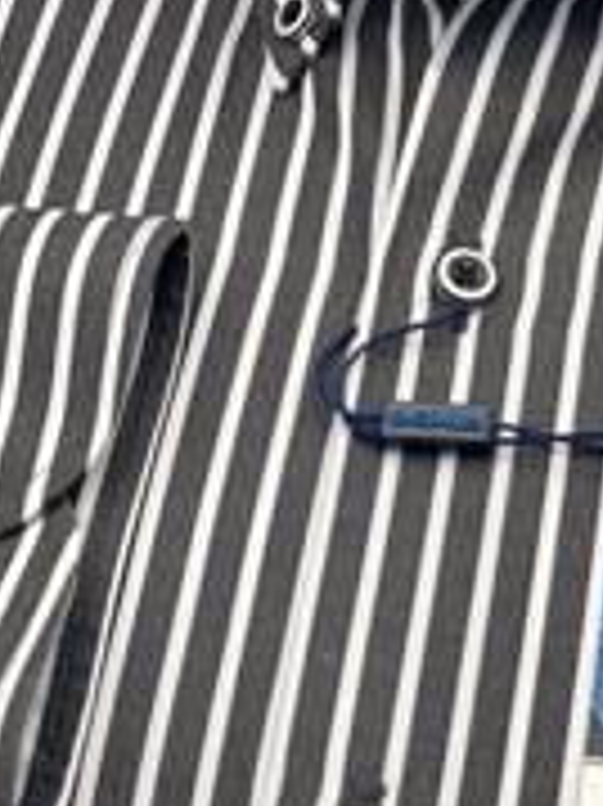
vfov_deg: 16.2
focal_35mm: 120
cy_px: 106
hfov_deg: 12.3
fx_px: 2790
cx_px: 446
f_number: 2
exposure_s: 1/122
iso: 50
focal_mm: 6
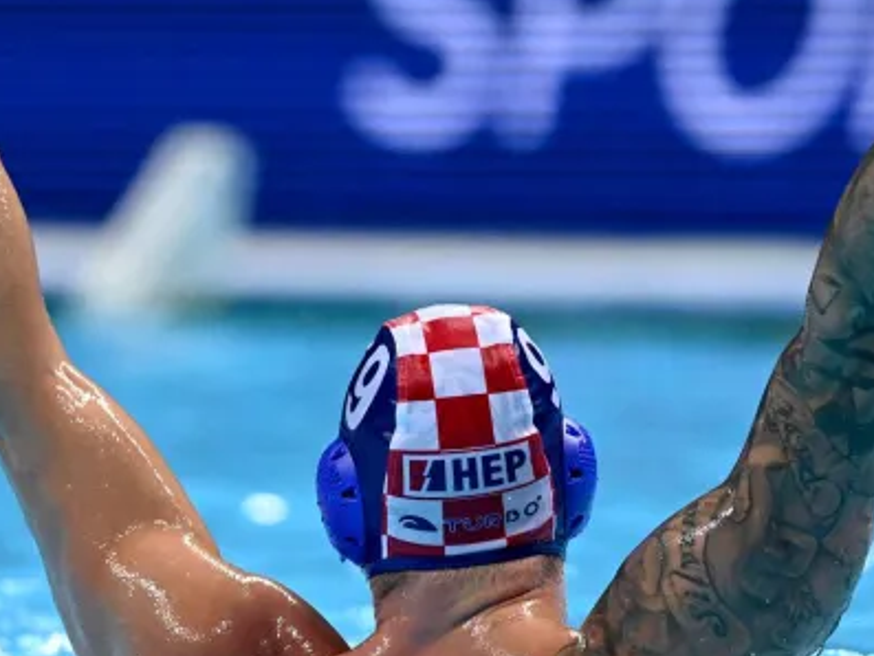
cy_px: 188
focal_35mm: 736
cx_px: 409
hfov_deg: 2.7
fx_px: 18588
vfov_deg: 2.0
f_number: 4
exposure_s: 1/4000
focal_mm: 400
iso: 5000
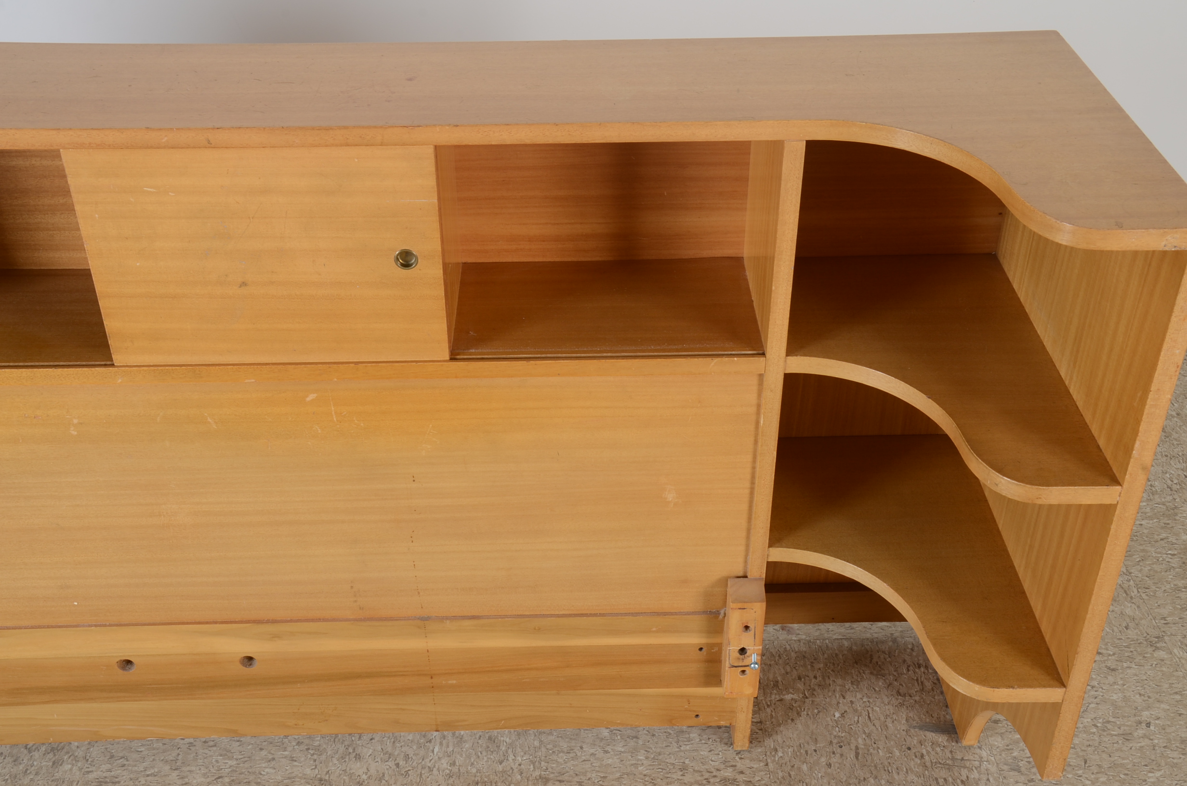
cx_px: 594
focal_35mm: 42
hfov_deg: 46.5
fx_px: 1382
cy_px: 393
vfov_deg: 31.8
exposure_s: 1/100
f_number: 14
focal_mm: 28
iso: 125
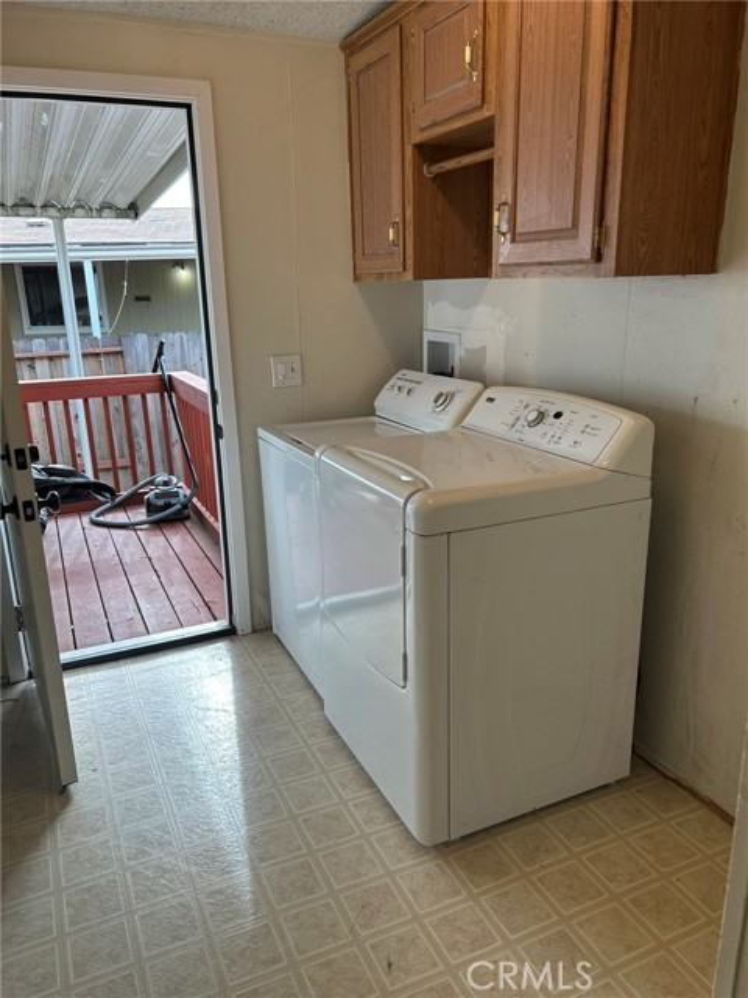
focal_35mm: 26
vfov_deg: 67.3
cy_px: 499
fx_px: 749
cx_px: 374
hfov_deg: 53.1
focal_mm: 5.7
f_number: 1.5
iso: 40
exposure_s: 1/205
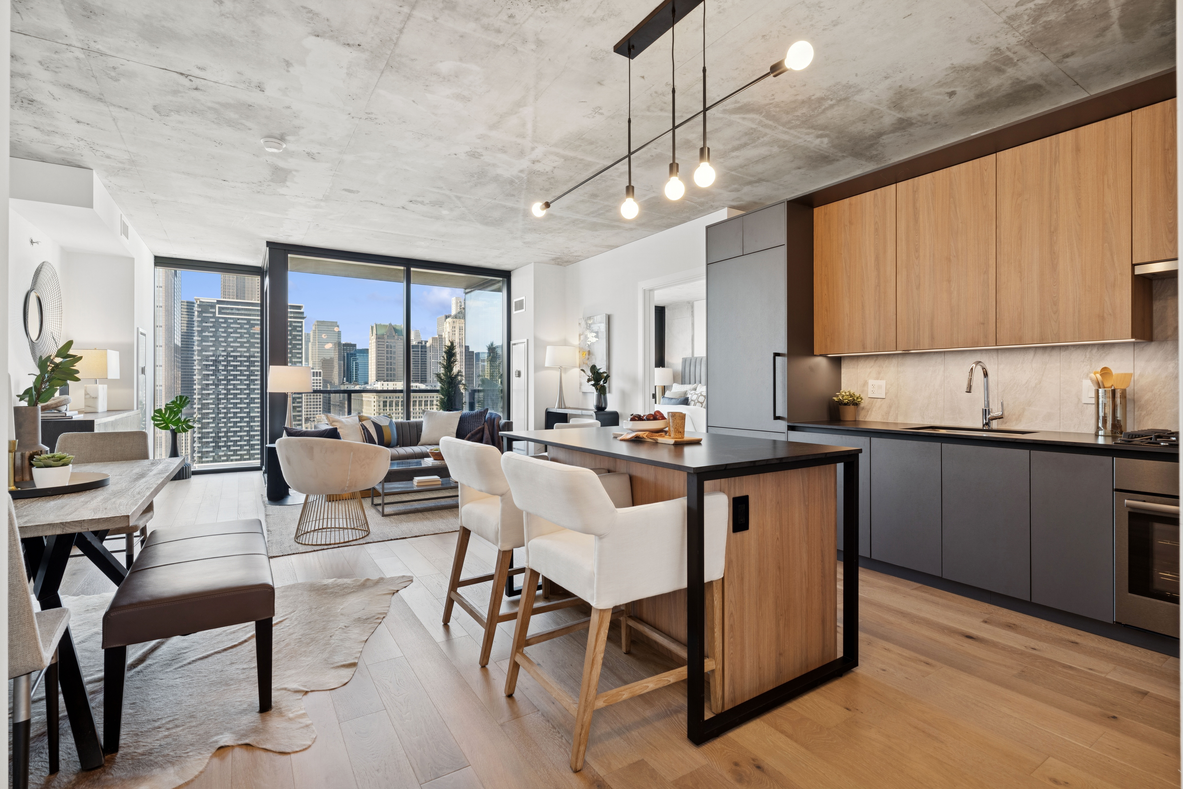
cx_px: 592
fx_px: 526
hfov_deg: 96.7
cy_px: 394
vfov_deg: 73.7
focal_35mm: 16
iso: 320
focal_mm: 16
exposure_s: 1/25
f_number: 8
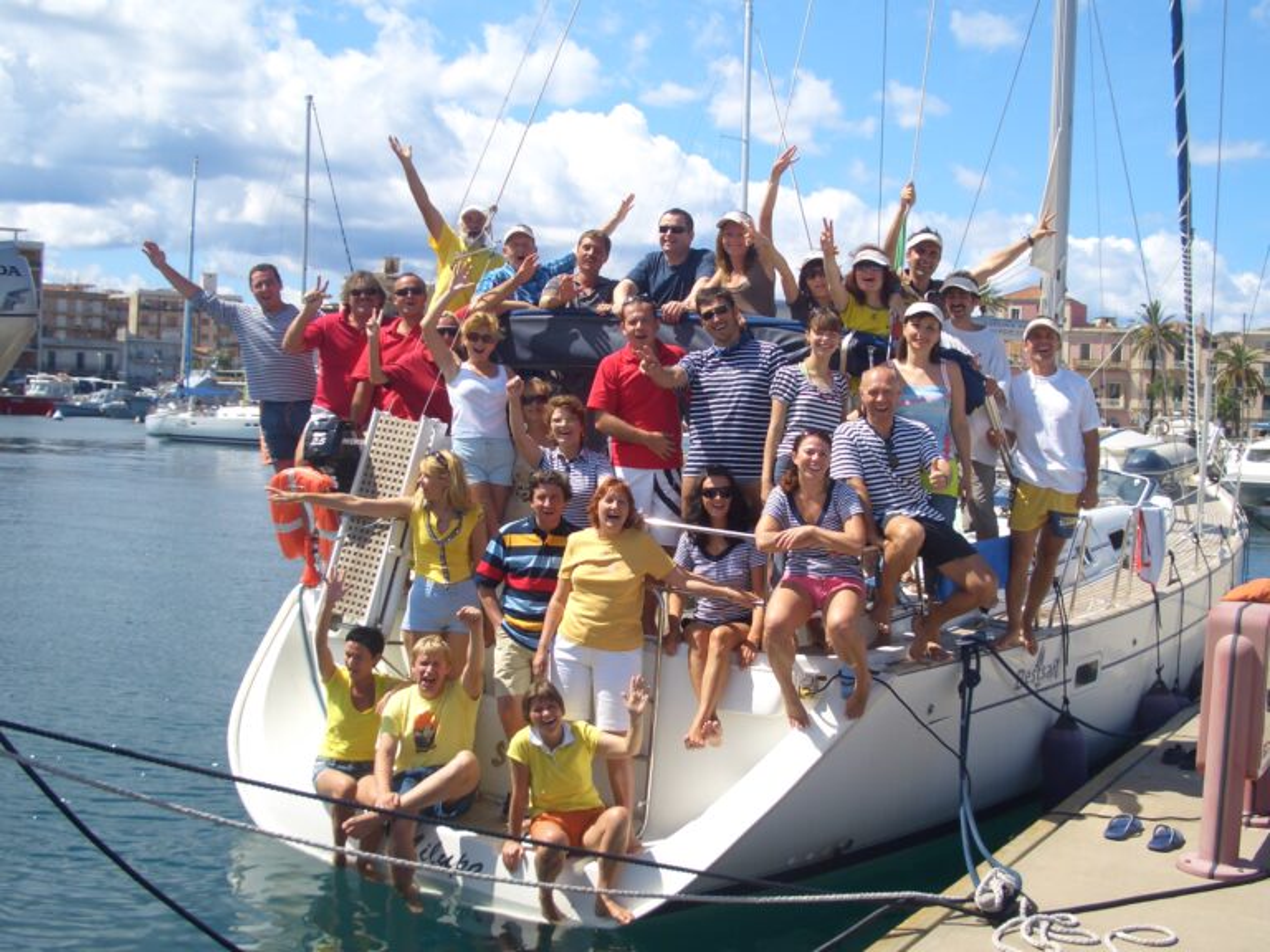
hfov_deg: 45.8
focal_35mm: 41
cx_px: 635
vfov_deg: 35.1
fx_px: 1504
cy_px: 476
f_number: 4.6
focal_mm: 6.8
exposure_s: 1/320
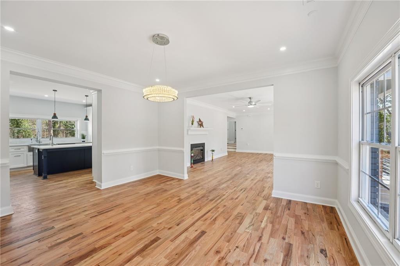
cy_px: 133
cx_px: 200
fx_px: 155
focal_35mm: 14
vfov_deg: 81.1
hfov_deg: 104.3
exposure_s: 1/40
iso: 320
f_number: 8
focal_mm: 14
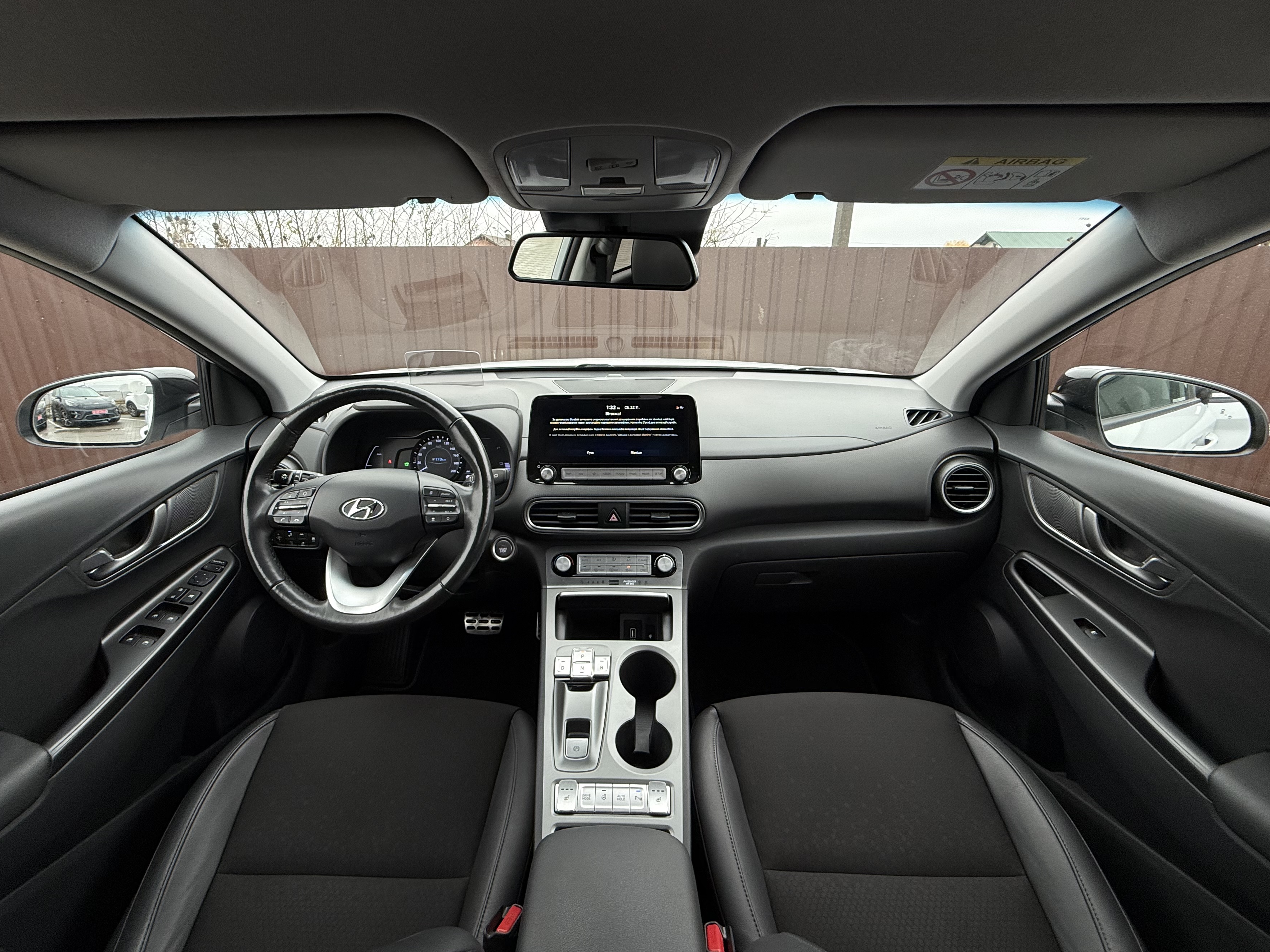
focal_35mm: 16
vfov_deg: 78.1
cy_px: 454
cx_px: 603
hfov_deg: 94.4
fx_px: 587
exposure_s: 1/99
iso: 80
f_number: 2.2
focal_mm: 2.22
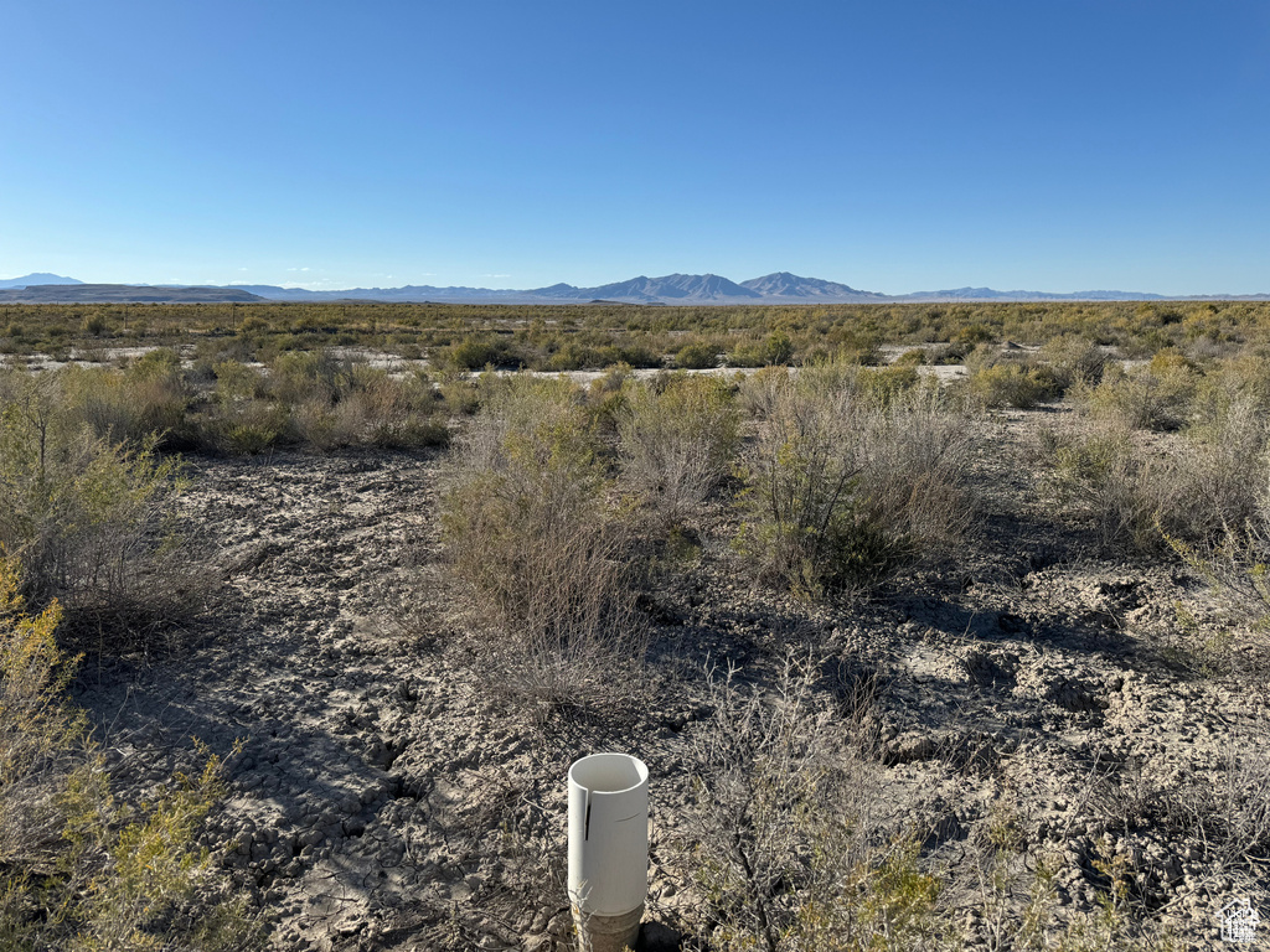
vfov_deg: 56.8
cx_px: 635
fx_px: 881
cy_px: 476
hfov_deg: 71.6
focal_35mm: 24
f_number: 1.78
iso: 80
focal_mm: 6.76
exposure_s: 1/5814
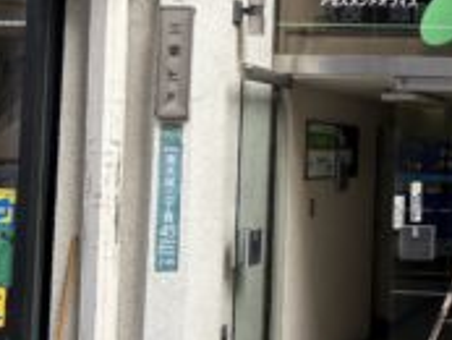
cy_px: 126
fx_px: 941
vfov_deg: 20.4
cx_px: 570
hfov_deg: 24.1
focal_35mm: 72
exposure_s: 1/280
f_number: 1.6
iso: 40
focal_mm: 5.96
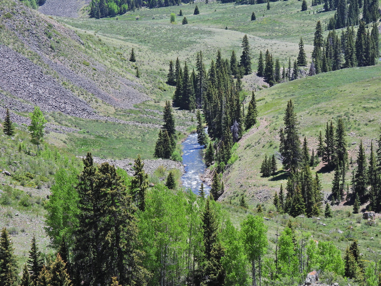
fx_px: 1376
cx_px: 190
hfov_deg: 15.8
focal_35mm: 125
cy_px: 143
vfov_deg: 11.9
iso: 100
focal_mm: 22.3
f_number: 4
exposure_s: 1/640
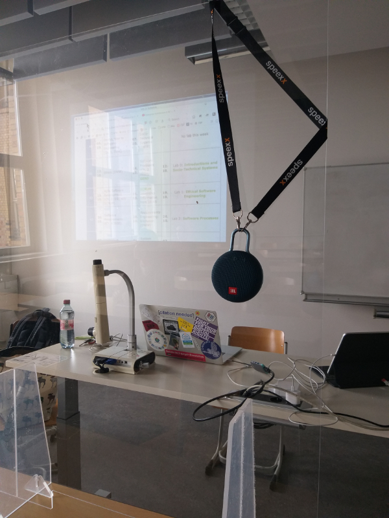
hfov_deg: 53.1
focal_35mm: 26
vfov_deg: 67.3
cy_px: 259
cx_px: 194
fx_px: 390
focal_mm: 3.9
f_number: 1.7
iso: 64
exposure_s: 1/50
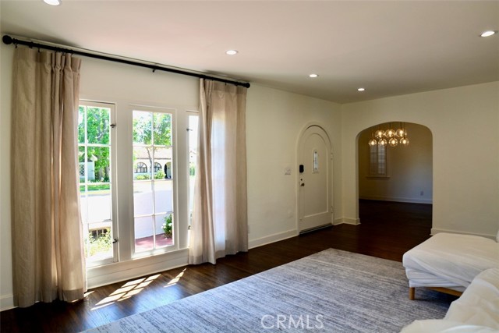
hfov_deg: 81.2
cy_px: 166
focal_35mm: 21
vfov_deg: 59.5
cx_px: 250
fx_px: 291
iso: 200
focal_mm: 14
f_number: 6.3
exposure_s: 1/160
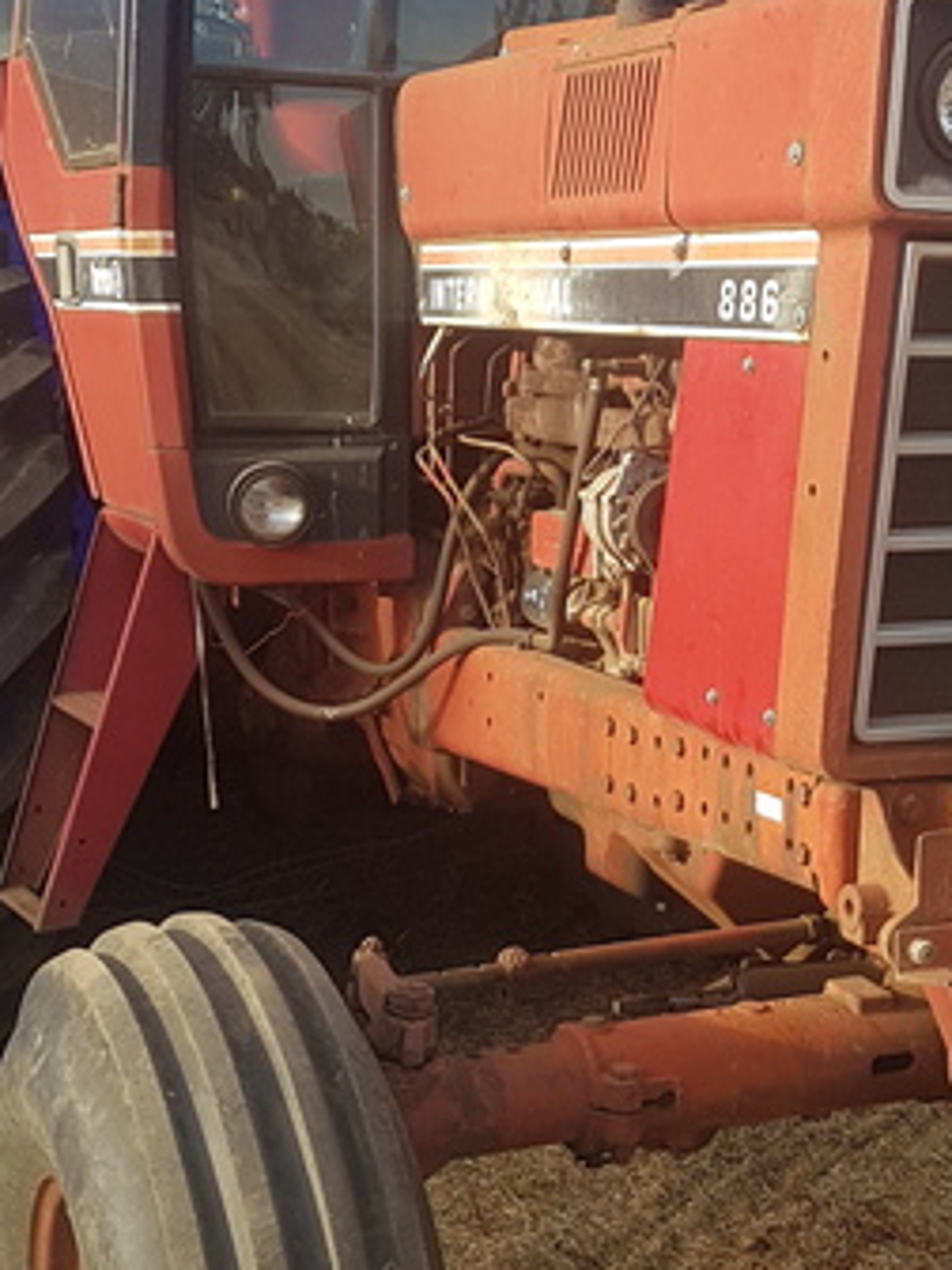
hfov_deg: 21.5
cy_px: 503
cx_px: 699
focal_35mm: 68
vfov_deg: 28.5
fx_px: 2493
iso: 40
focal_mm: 4.2
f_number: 1.7
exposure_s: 1/674
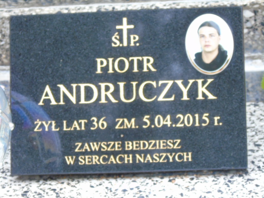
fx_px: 1419
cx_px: 132
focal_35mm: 186
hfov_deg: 10.6
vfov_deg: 8.0
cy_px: 99
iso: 400
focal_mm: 33
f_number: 5
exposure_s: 1/125
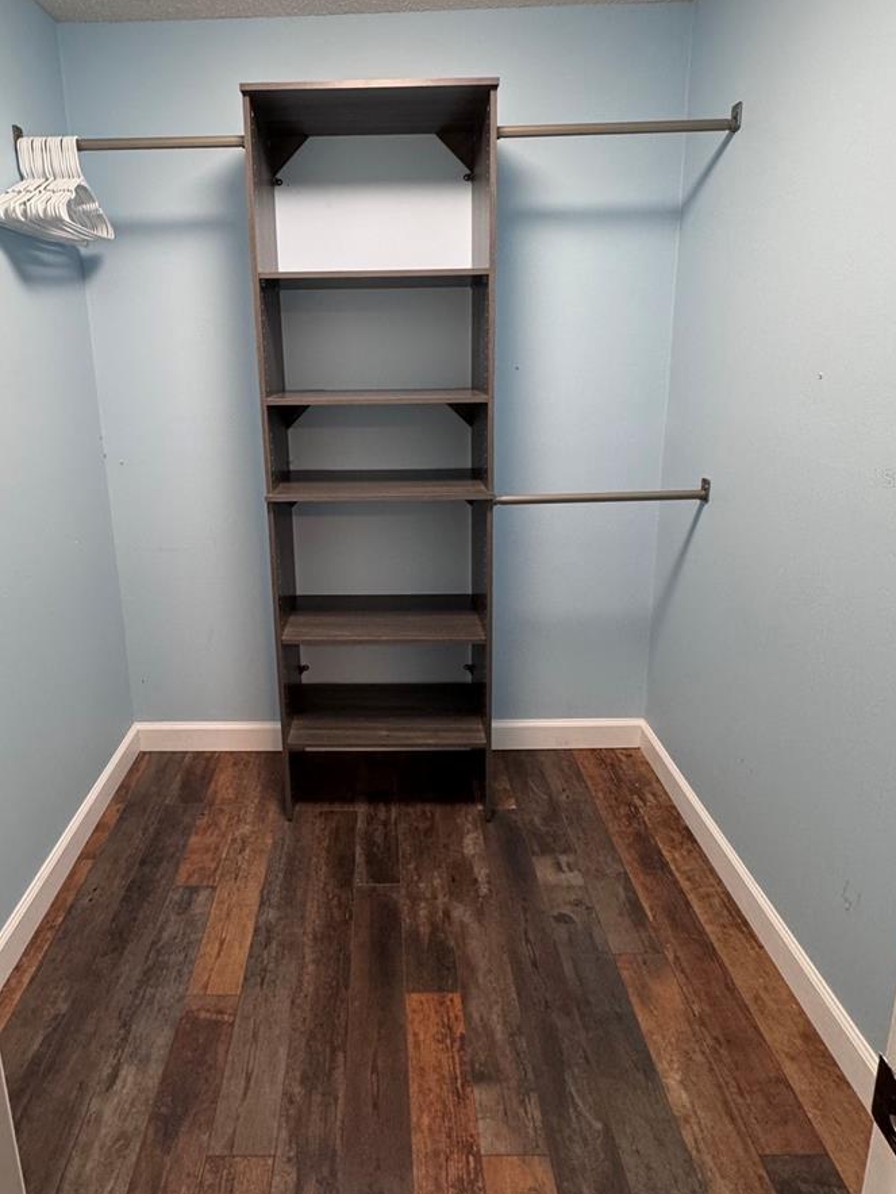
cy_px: 478
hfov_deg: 68.2
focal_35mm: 19
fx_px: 656
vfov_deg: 83.6
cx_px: 370
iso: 250
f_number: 2.2
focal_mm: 2.22
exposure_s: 1/60
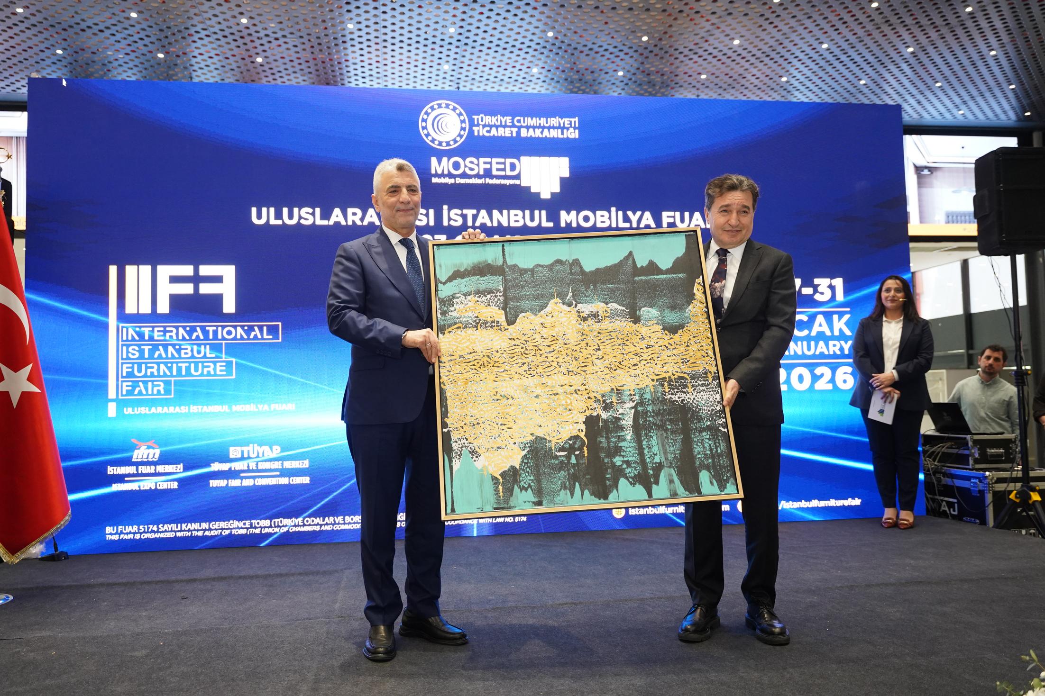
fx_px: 821
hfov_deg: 64.9
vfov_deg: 46.0
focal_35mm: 28
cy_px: 348
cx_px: 522
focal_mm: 28.3
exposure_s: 1/200
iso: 2500
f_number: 2.8
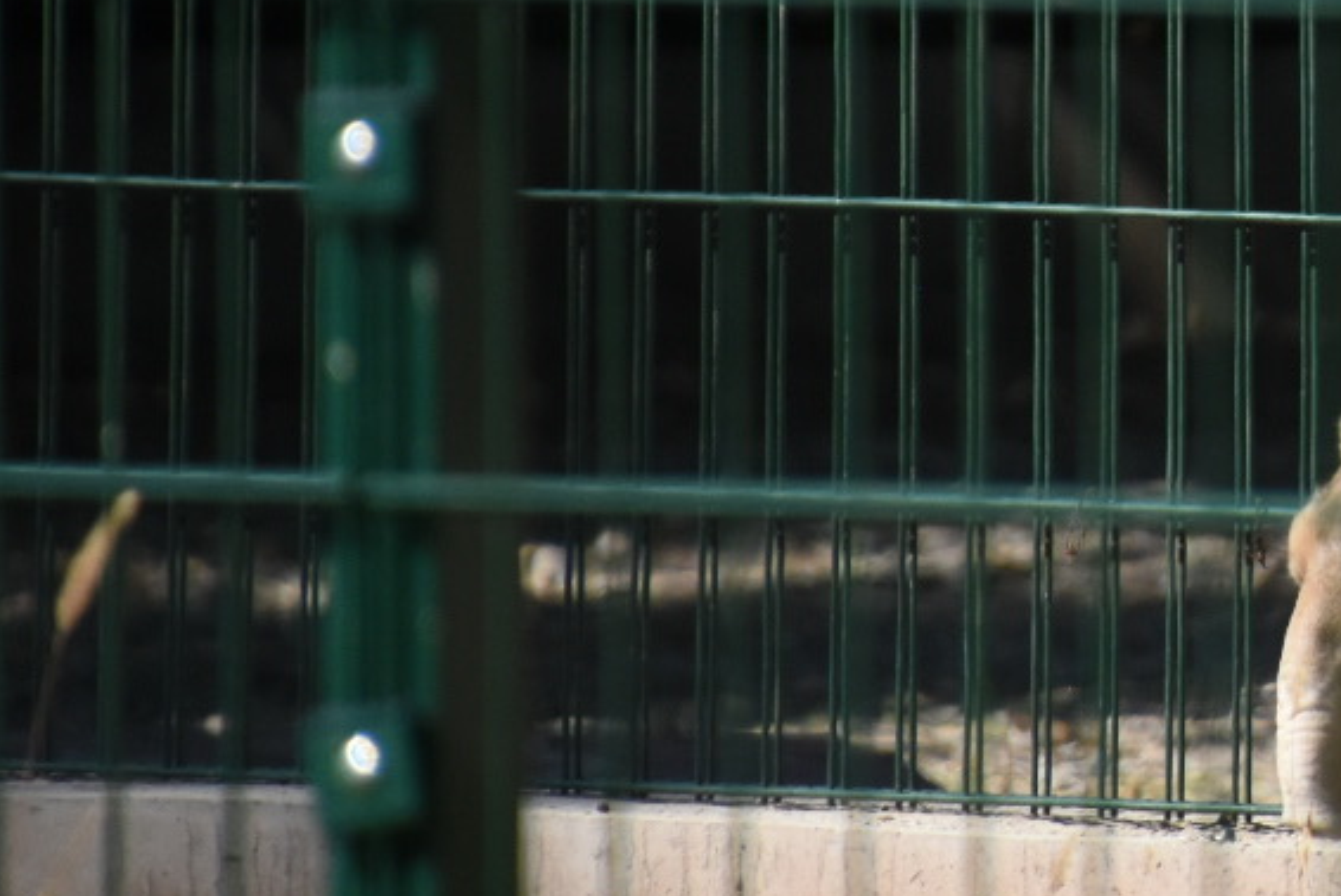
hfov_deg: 1.6
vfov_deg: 1.1
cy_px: 161
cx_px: 1786
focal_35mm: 1287
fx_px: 47963
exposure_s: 1/4000
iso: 1000
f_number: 6.3
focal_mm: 300
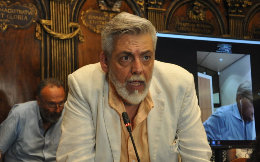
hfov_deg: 27.9
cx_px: 129
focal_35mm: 74
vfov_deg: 17.6
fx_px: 524
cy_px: 85
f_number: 4.8
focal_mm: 48
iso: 800
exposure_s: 1/60
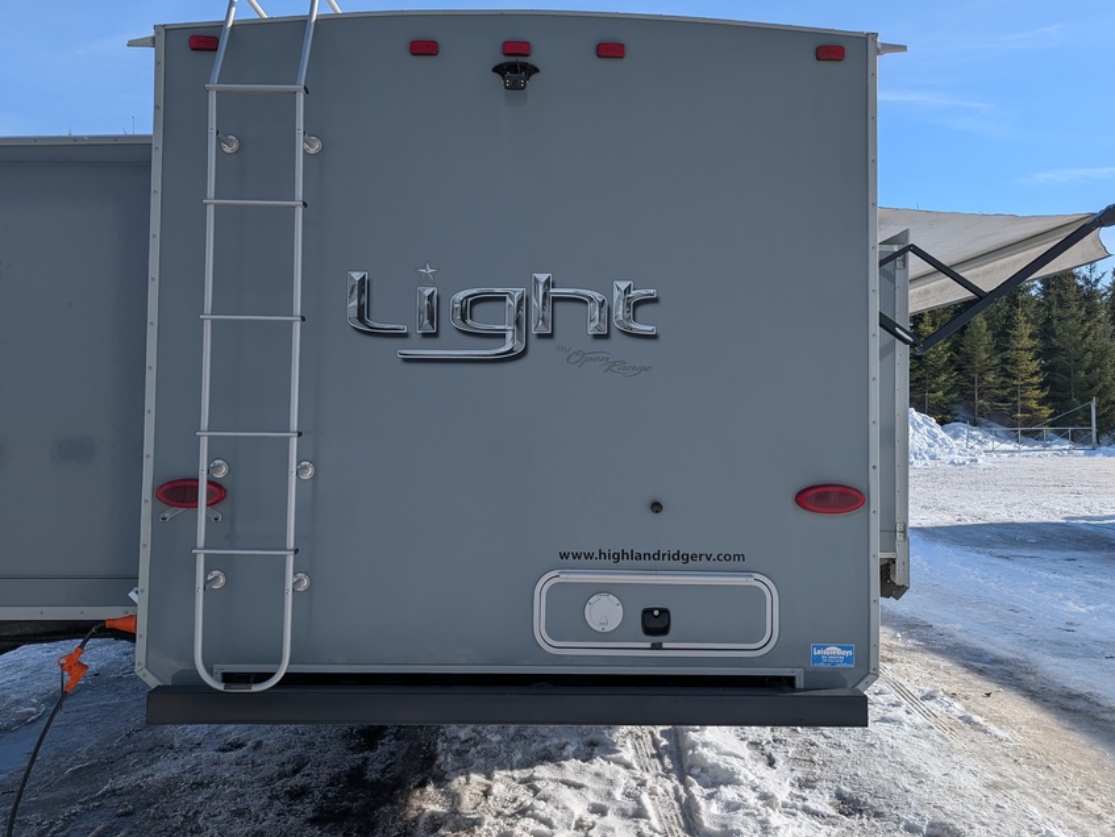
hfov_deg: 61.6
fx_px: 935
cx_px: 523
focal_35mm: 29
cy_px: 384
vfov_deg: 48.2
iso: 19
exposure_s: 1/1159
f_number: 1.68
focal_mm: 6.9
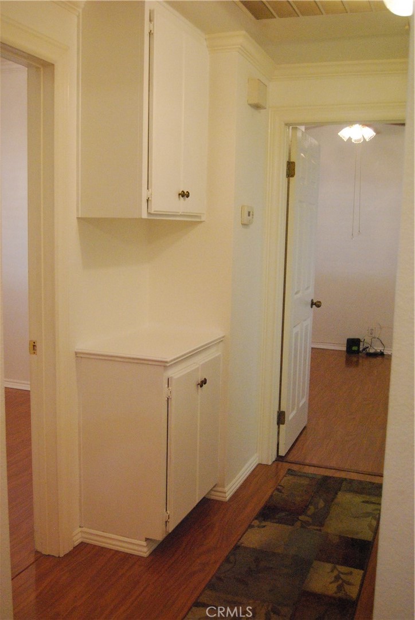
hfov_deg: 36.9
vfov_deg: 53.1
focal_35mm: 36
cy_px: 310
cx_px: 208
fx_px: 621
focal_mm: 24
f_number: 4.5
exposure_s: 1/80
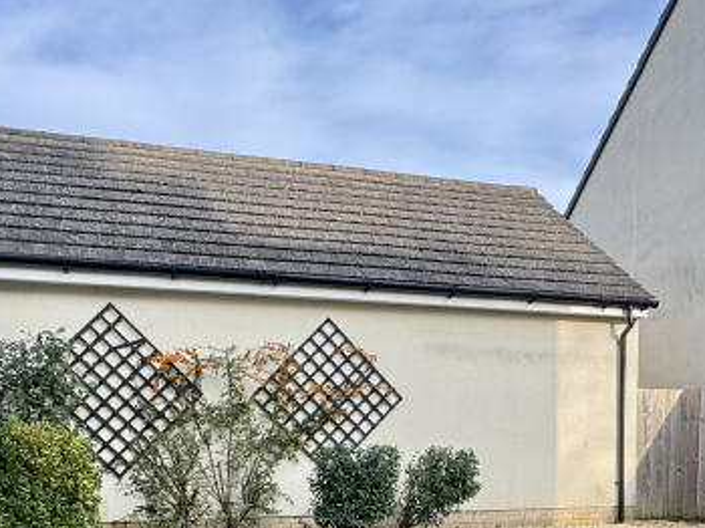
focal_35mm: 41
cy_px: 576
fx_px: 834
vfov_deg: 31.3
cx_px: 429
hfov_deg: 45.5
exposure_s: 1/443
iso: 40
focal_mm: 2.22
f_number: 2.2
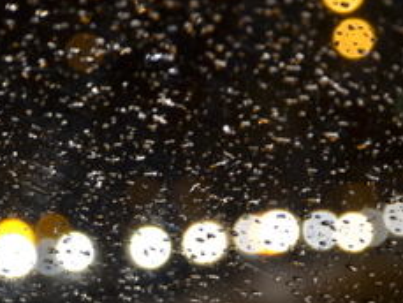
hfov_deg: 9.4
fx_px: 2458
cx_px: 273
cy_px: 125
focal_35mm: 211
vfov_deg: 7.0
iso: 400
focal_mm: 42
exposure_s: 1/100
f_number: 5
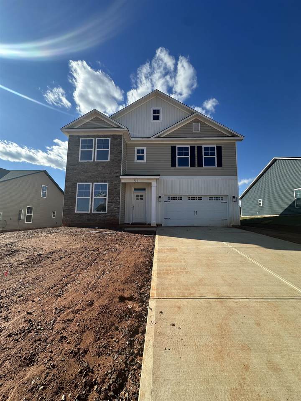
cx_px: 150
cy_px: 200
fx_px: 162
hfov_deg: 85.7
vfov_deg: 102.1
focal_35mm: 14
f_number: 2.2
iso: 50
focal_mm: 2.22
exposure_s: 1/1742
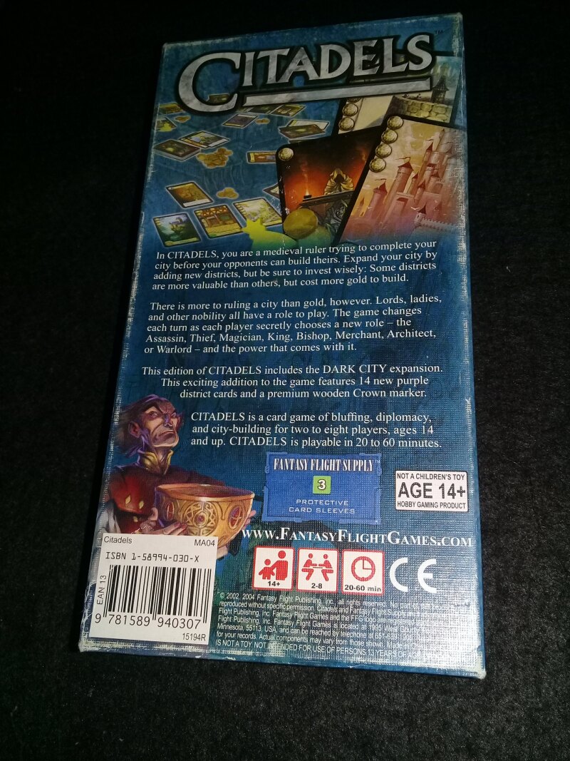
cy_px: 380
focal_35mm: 31
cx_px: 285
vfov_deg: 58.4
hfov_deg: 45.4
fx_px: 681
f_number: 2.2
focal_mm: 3.3
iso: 250
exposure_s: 1/17
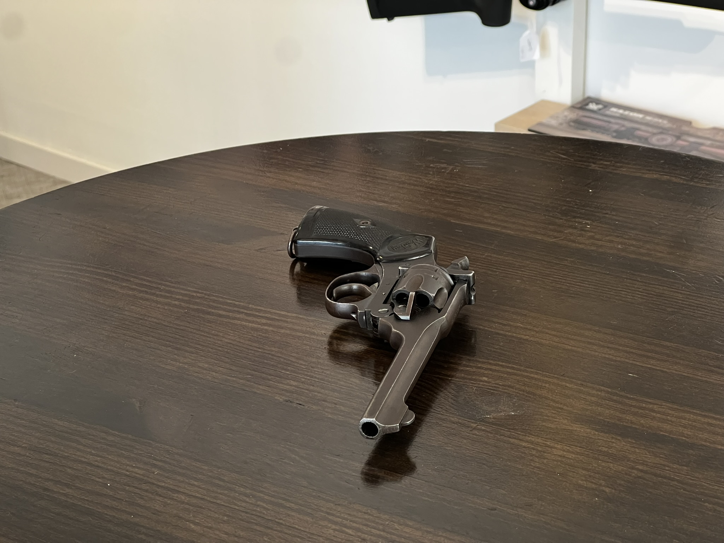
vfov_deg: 19.1
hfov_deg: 25.3
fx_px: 1610
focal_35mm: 77
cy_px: 272
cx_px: 362
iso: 400
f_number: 2.8
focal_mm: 9
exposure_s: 1/100
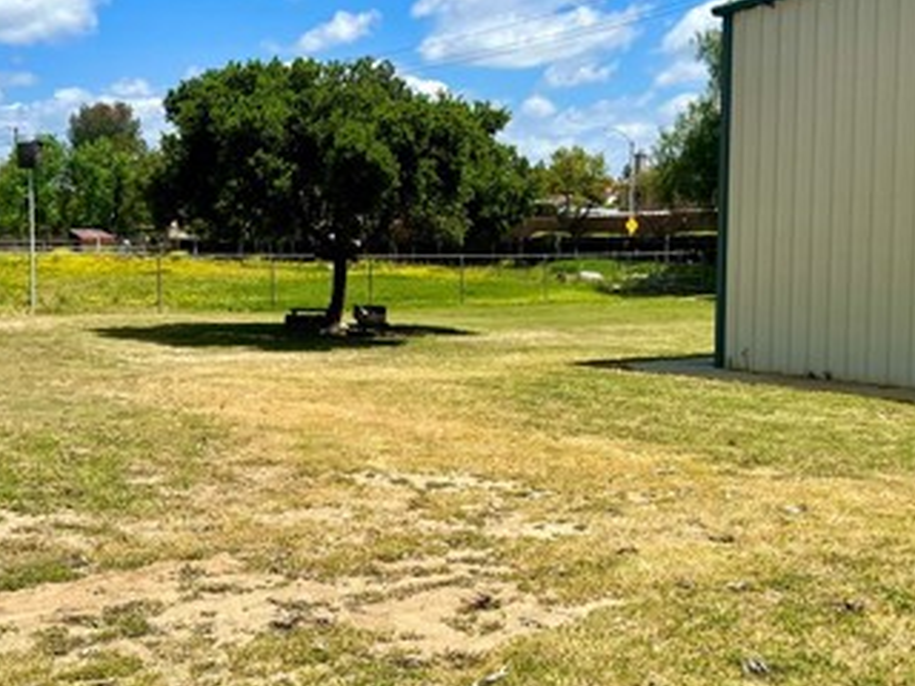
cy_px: 352
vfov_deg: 28.0
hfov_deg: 36.7
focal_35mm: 52
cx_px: 375
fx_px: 1375
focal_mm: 5.7
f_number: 1.5
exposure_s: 1/5587
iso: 50
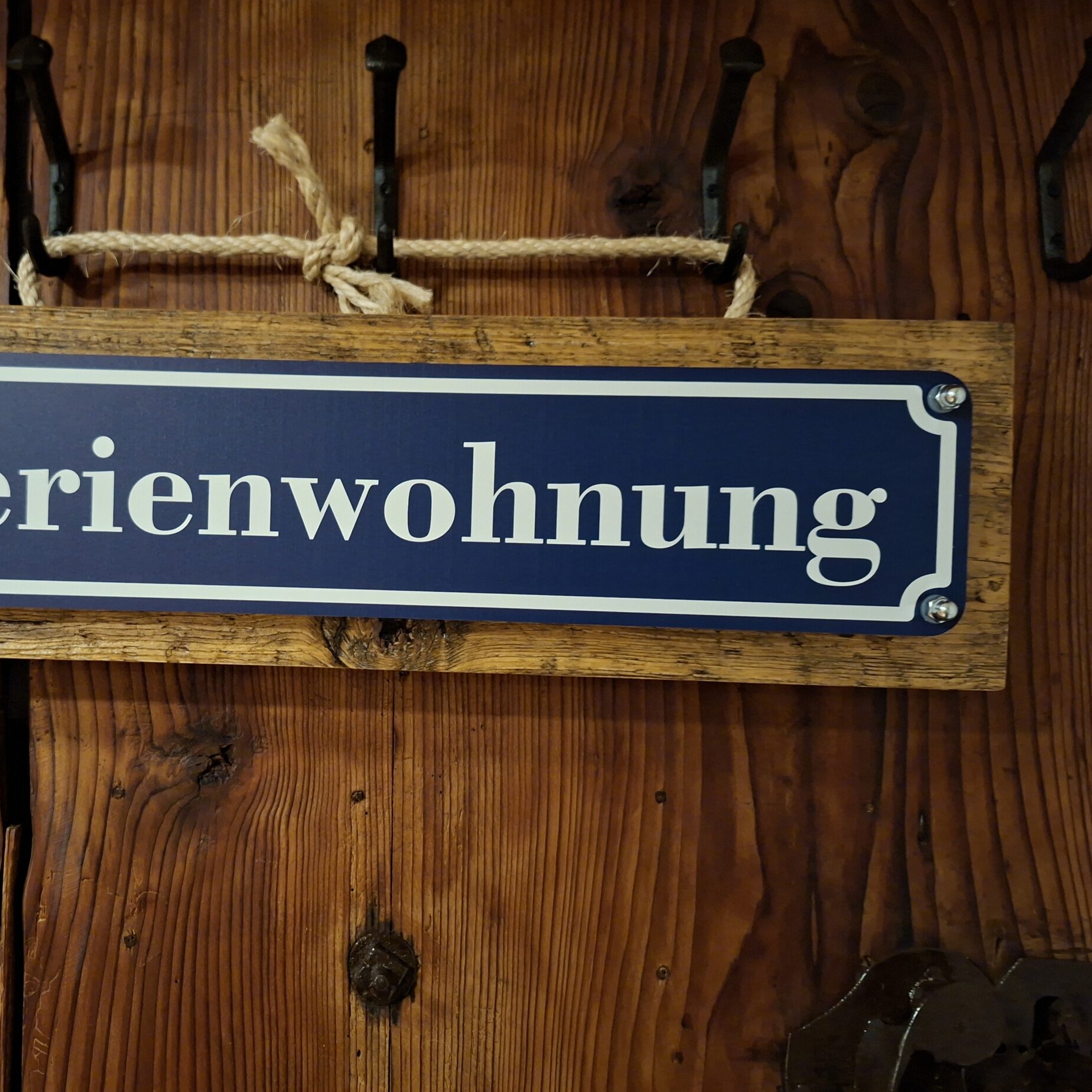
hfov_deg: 56.0
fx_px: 999
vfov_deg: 57.3
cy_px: 534
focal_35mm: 28
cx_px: 358
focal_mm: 5.54
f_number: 1.8
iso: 1250
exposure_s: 1/20
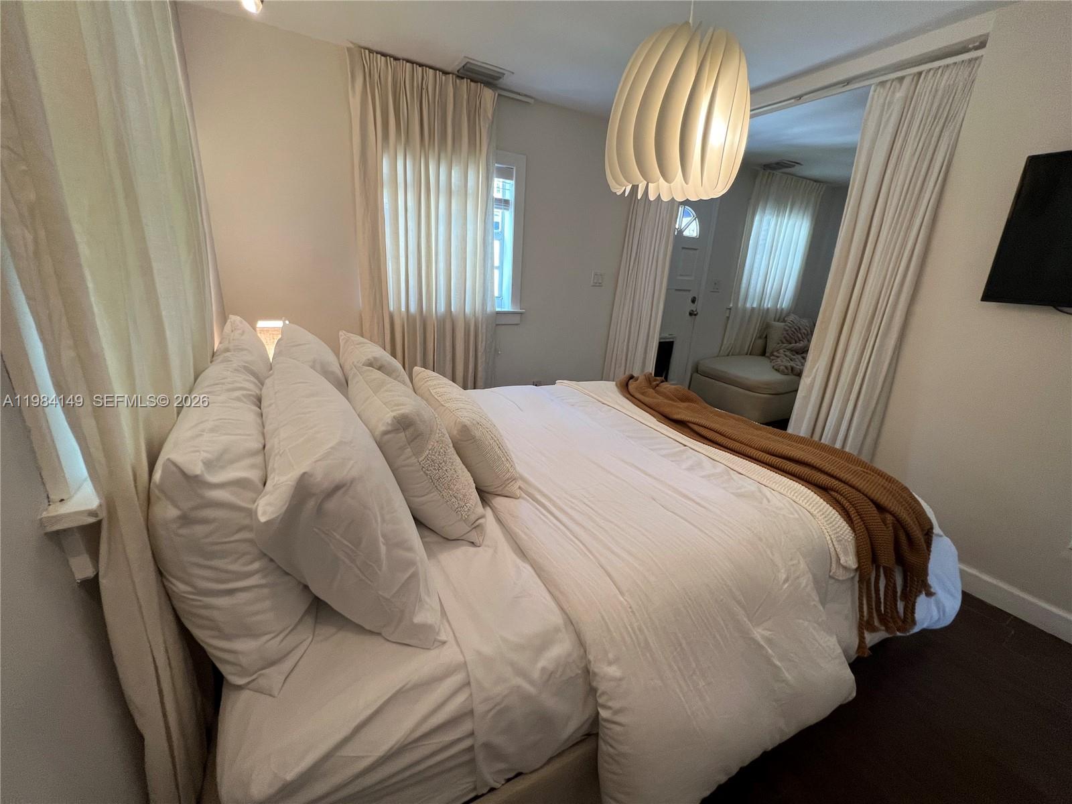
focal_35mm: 13
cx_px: 536
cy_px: 402
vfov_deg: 89.9
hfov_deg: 106.2
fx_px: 403
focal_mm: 1.57
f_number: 1.8
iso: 200
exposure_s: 1/120
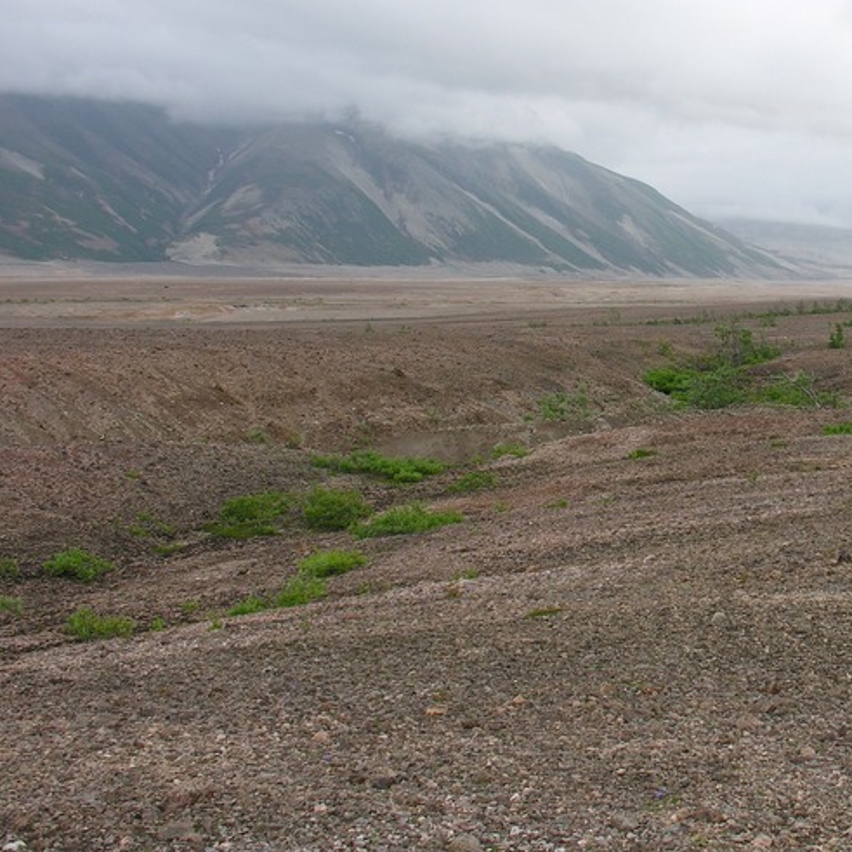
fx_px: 1754
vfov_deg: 27.3
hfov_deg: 26.6
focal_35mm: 63
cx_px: 734
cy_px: 394
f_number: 4.5
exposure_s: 1/130
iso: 50
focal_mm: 8.9
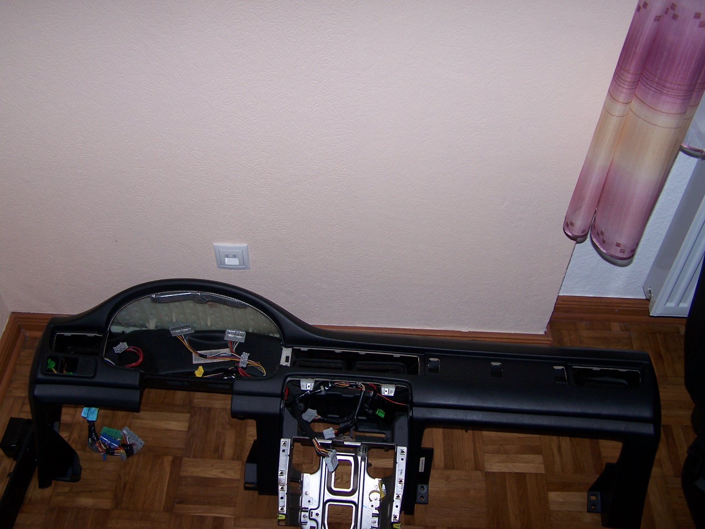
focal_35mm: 38
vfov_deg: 37.7
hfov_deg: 49.0
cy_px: 264
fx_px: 774
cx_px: 352
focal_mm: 6.3
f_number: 2.8
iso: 80
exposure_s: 1/60
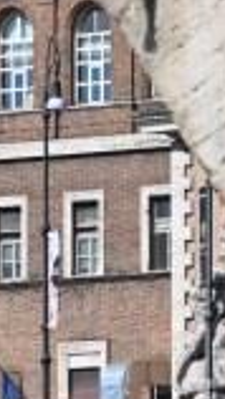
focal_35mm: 1225
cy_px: 769
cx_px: -776
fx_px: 12979
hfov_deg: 1.0
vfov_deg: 1.8
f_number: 5.6
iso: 72
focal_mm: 120
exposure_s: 1/640
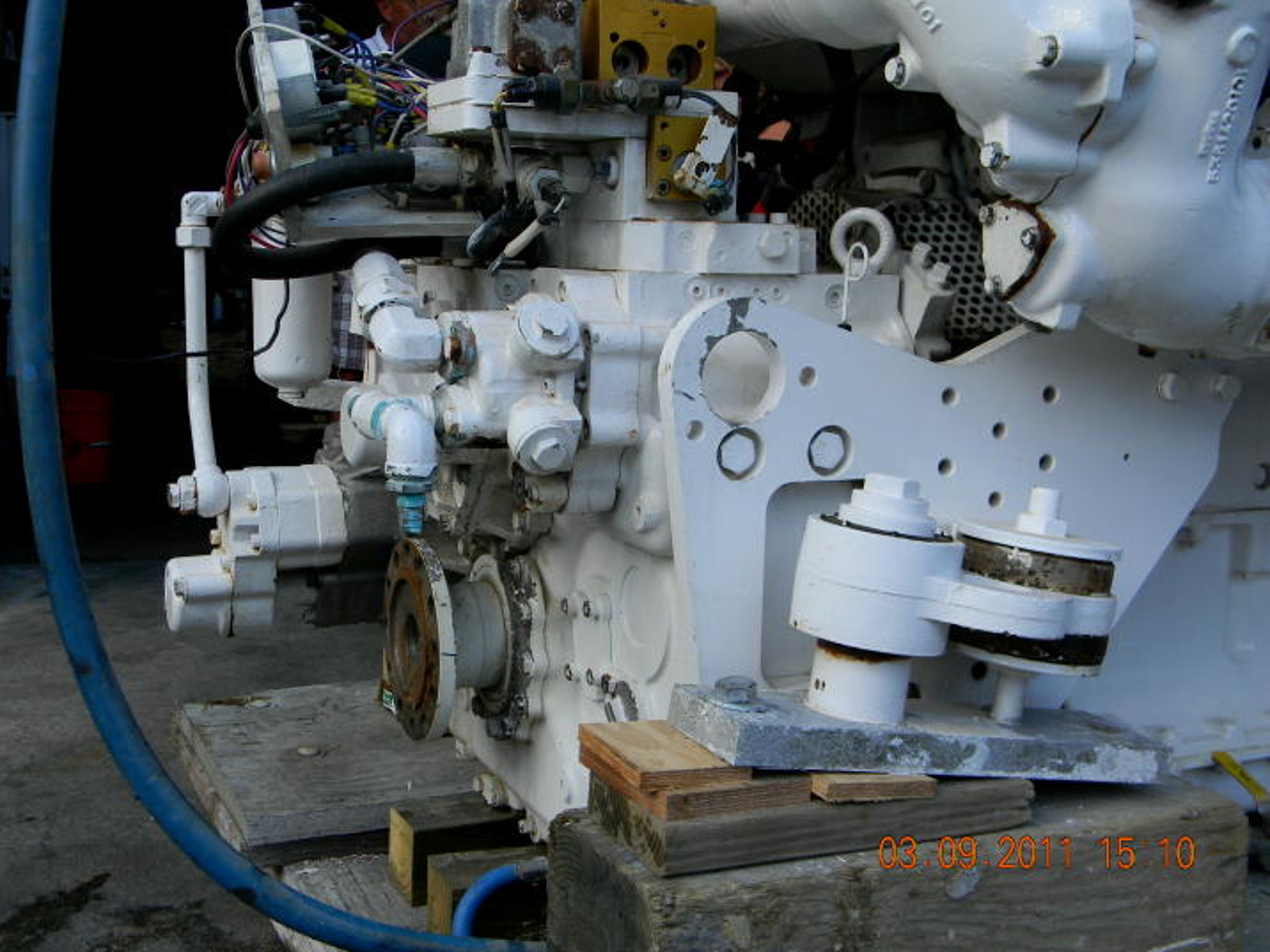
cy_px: 476
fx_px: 1504
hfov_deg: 45.8
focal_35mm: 41
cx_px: 635
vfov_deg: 35.1
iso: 80
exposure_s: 1/338
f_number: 3.8
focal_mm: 7.3
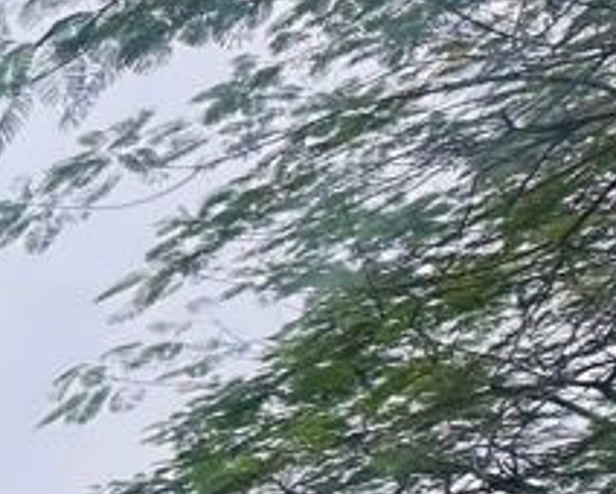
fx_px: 1204
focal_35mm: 66
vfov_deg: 21.4
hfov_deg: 15.6
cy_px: 610
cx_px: -831
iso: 40
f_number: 2.2
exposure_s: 1/252
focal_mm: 2.22
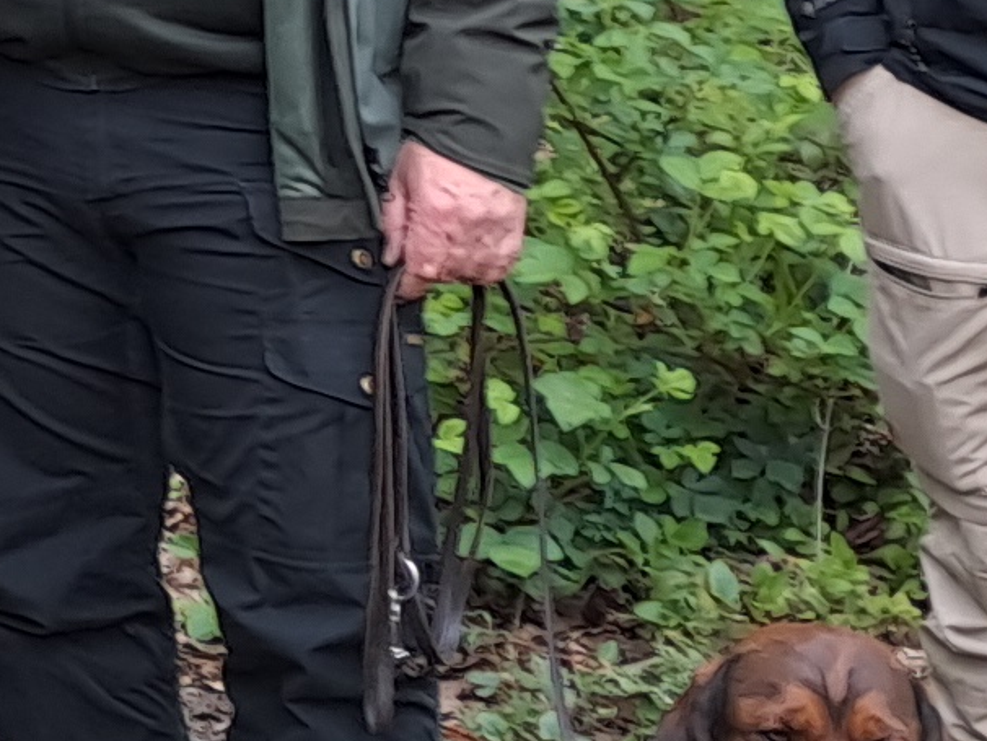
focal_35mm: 165
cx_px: -790
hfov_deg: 11.2
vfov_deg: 8.9
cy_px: -187
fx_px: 4706
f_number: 1.8
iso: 50
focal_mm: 4.65
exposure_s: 1/50
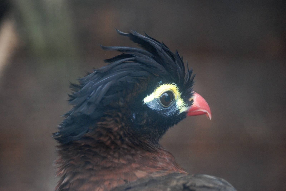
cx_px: 143
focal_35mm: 202
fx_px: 1611
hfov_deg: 10.1
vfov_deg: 6.8
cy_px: 96
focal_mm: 135
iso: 1600
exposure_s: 1/160
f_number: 4.2
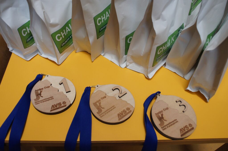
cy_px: 76
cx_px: 114
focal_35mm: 30
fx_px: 190
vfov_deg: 43.5
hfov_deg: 62.0
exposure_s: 1/160
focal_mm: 20
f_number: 4
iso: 800
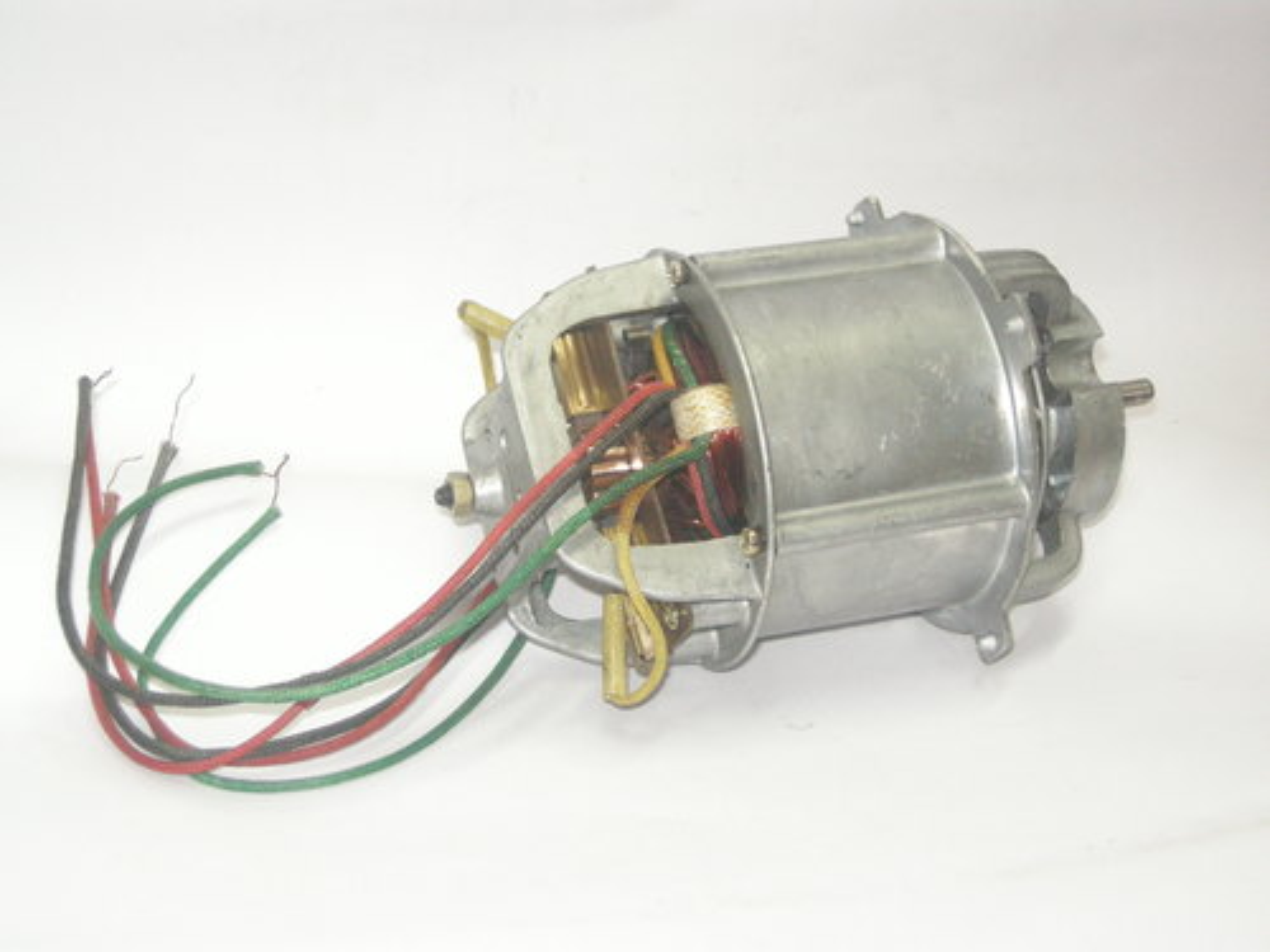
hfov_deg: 31.2
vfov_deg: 23.7
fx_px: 2275
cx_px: 635
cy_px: 476
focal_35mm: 62
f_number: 3.5
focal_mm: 12.9
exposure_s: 1/17.6
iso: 400
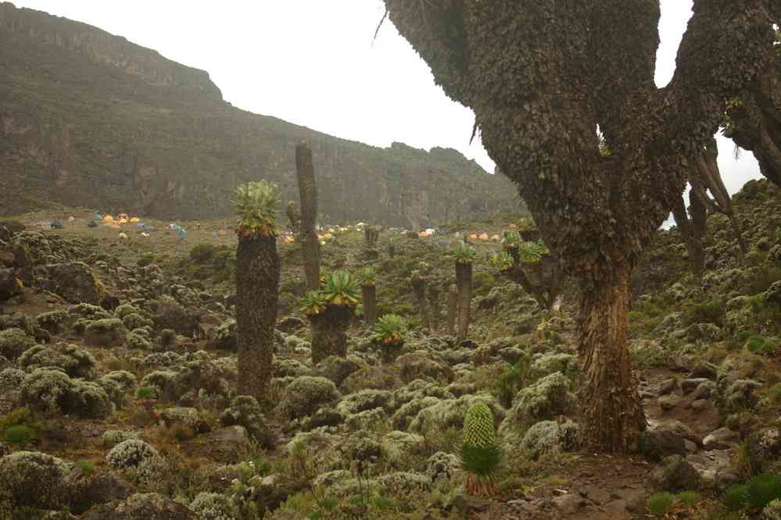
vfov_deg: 21.1
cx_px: 390
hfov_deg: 31.2
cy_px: 260
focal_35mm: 64
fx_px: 1399
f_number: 5.6
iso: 100
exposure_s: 1/90
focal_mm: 43
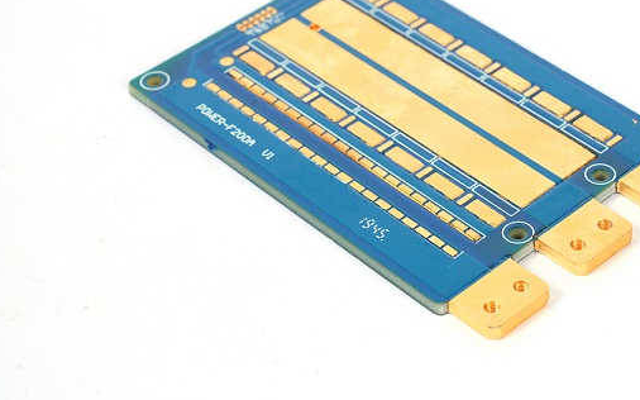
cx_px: 464
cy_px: 171
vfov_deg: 12.2
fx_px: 1866
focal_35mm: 107
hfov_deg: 19.4
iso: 100
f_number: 13
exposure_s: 1/125
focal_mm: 70
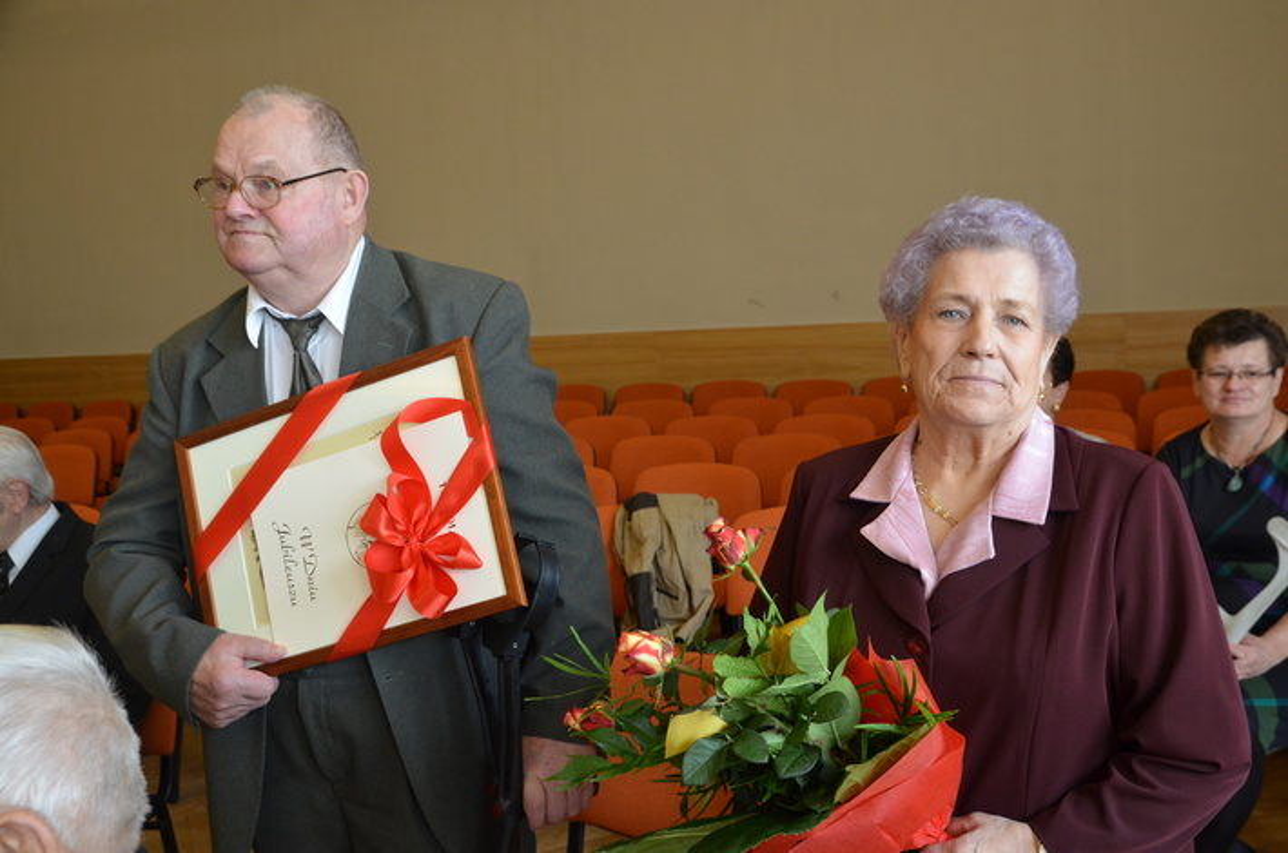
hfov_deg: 53.2
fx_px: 1285
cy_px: 426
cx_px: 644
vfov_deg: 36.7
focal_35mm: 36
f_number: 6.3
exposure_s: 1/160
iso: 1000
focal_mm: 24
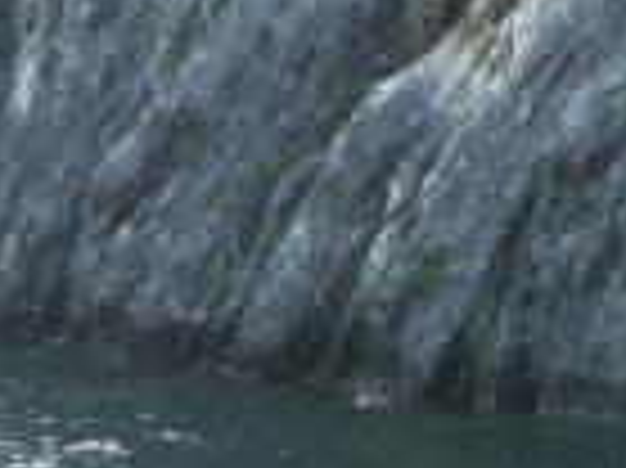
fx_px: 3072
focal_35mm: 170
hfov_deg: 11.6
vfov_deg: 8.6
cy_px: -90
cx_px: 495
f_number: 3.5
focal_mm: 7.7
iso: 160
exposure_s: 1/40
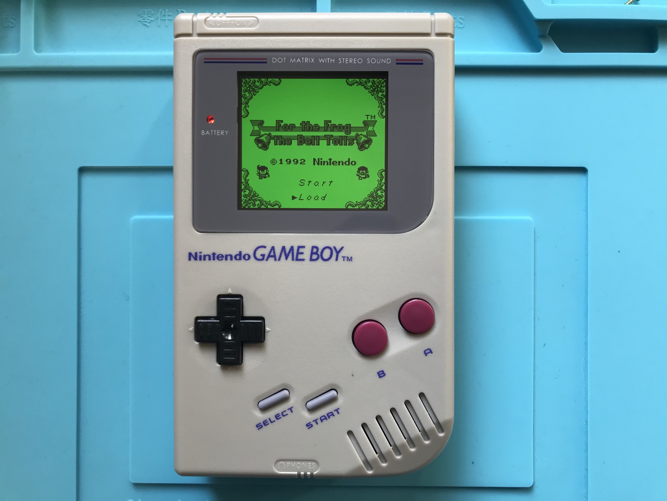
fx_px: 540
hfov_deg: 63.4
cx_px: 334
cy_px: 250
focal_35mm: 28
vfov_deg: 49.7
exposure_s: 1/100
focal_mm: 3.99
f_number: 1.8
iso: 32
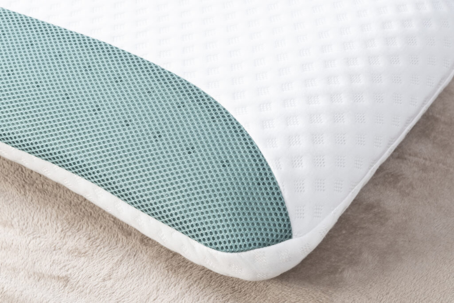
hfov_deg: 17.1
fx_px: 1514
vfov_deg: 11.4
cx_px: 227
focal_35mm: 120
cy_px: 152
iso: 160
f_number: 14
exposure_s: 1/160
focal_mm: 120
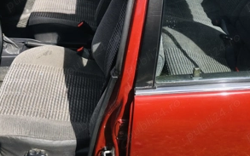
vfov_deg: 28.8
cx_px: 123
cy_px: 3
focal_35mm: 42
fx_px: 286
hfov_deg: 47.2
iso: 25
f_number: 2.2
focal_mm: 4.15
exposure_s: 1/712
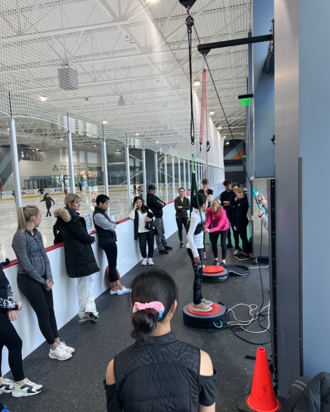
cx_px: 168
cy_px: 211
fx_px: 342
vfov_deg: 62.2
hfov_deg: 51.5
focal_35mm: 28
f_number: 1.5
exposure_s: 1/121
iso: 32
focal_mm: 5.7
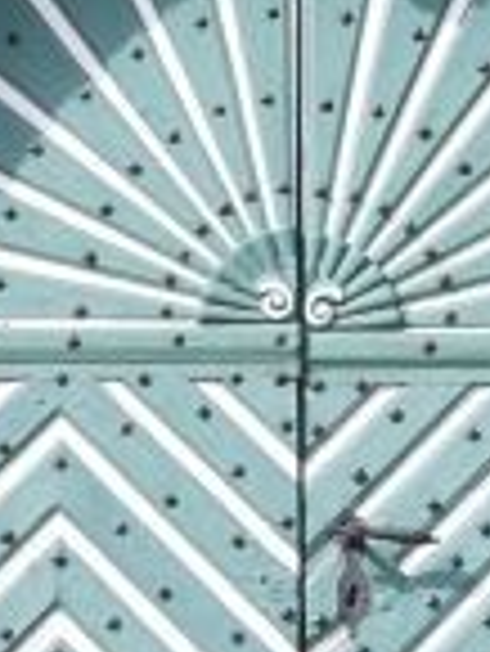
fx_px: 4165
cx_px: 351
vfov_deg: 8.9
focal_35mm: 221
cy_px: 99
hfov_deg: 6.7
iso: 100
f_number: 4.5
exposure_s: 1/640
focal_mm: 20
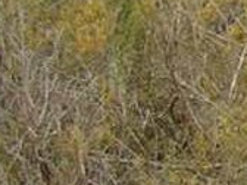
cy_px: -147
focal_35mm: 265
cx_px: 816
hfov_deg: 6.6
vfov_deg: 5.5
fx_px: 1891
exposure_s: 1/250
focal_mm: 5.7
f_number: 2.8
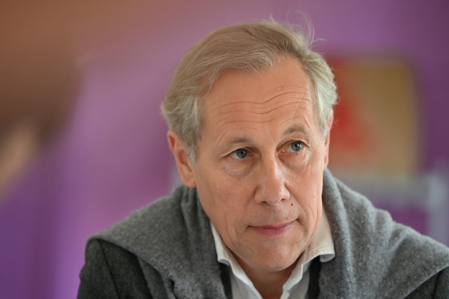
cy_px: 167
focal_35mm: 204
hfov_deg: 10.1
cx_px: 244
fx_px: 2544
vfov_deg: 6.7
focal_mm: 180
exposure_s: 1/400
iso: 1000
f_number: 2.8
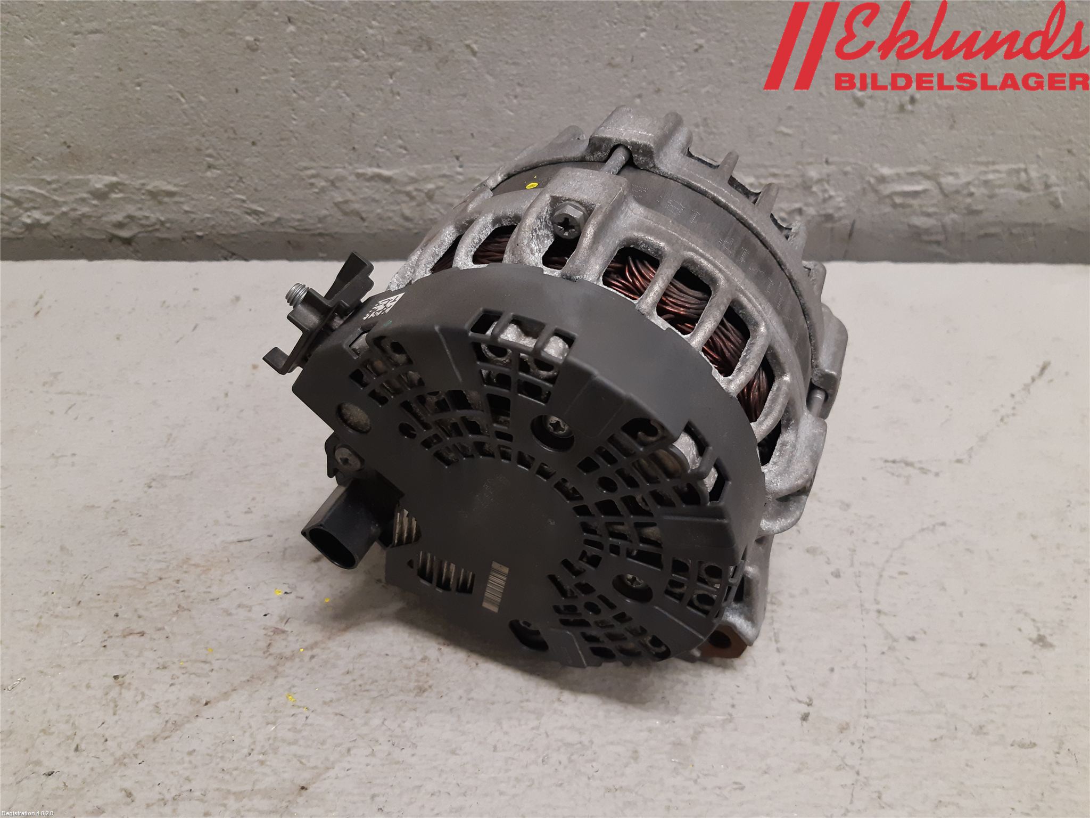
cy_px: 409
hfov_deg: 67.3
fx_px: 819
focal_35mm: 26
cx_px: 545
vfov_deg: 53.1
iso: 200
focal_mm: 3.93
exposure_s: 1/50
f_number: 1.7
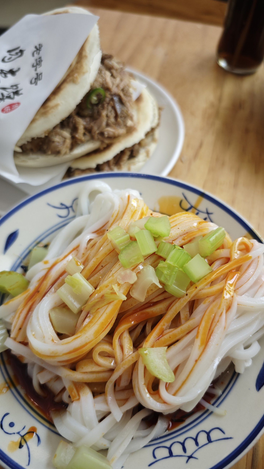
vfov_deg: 71.9
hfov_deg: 44.4
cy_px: 237
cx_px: 140
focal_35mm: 26
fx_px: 324
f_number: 1.42
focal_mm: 6.68
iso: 500
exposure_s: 1/100
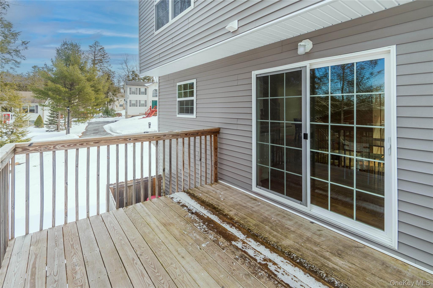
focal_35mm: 15
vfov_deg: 77.3
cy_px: 144
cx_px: 216
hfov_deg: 100.4
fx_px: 180
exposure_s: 1/200
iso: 100
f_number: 7.1
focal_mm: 10
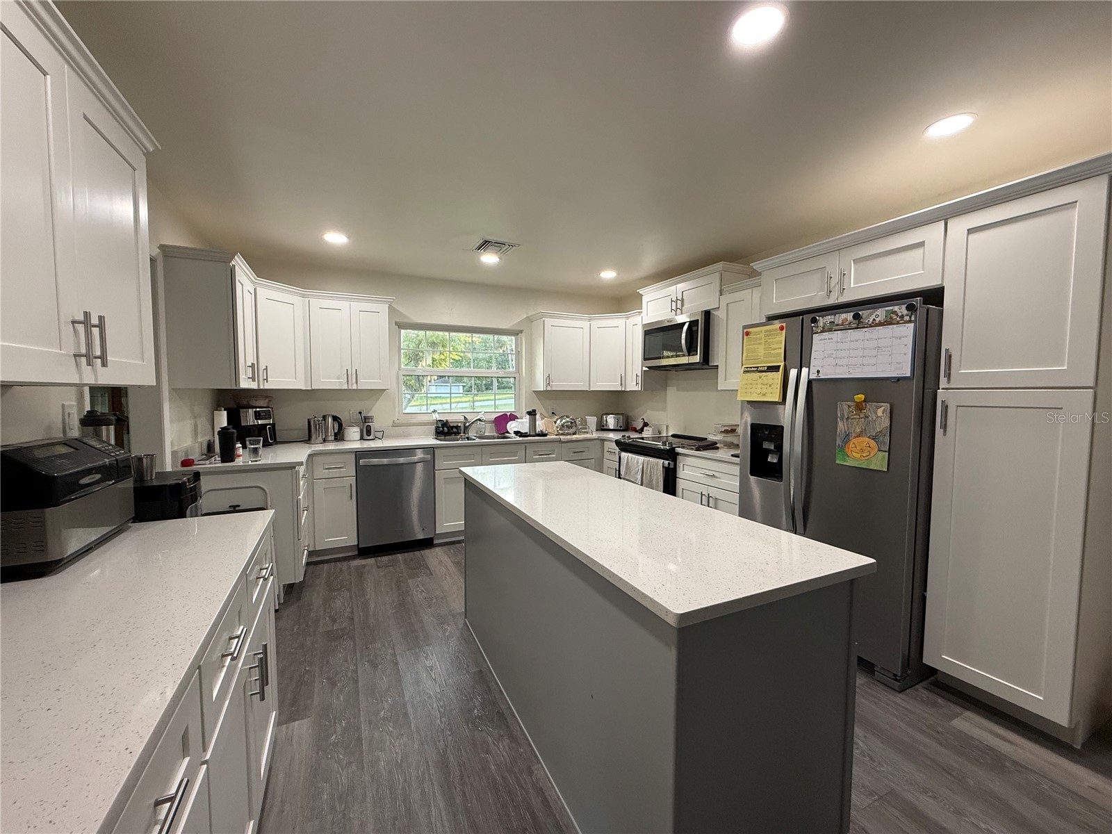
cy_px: 417
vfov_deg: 85.7
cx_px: 556
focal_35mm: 14
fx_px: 450
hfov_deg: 102.1
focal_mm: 2.22
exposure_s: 1/120
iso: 200
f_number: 2.2
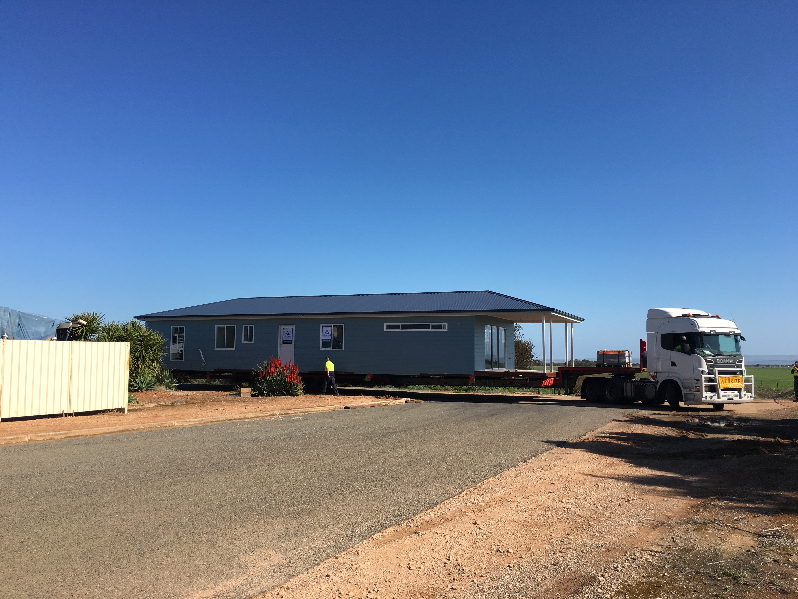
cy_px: 300
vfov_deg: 48.2
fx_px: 669
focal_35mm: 29
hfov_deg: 61.7
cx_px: 399
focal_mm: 4.15
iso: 25
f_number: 2.2
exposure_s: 1/1709
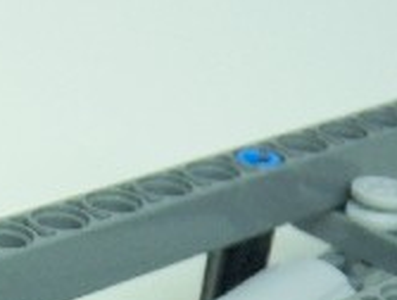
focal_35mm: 129
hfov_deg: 14.6
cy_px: 593
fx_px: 1483
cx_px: -112
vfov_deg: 10.6
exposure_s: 1/50
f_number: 2.8
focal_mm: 4.8
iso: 100
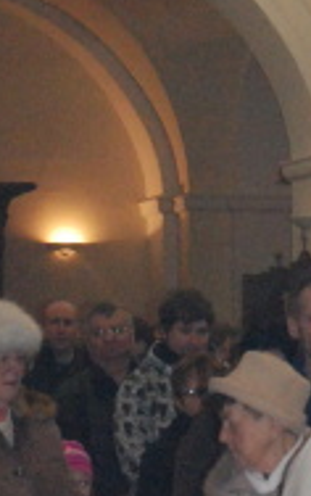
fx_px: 2988
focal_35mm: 221
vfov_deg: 9.5
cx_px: 261
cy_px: 185
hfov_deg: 6.0
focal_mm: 34
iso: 1600
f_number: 5.6
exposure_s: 1/60
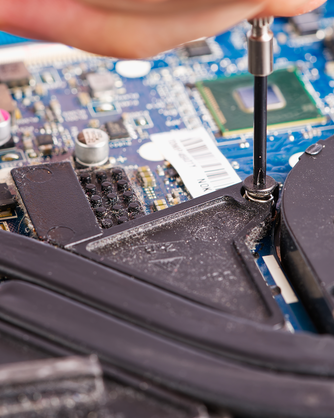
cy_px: 167
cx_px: 130
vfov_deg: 10.1
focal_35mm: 191
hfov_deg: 8.1
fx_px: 2360
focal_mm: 90
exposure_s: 1/250
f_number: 5.6
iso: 50
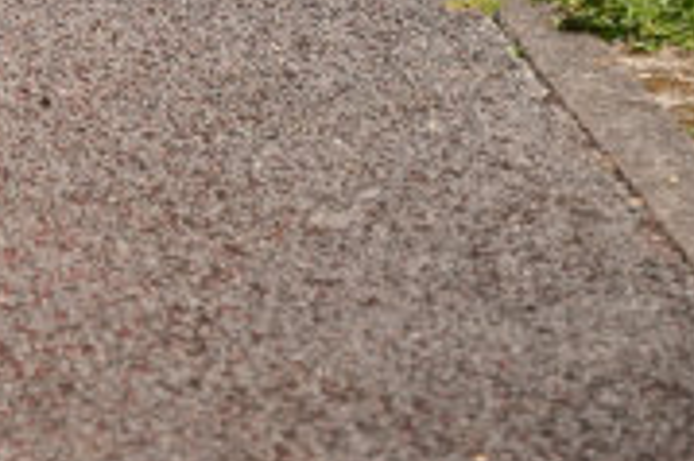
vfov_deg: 4.1
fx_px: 6290
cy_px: -707
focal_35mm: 327
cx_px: -993
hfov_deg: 6.0
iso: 250
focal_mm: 57.1
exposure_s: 1/4000
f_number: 2.8
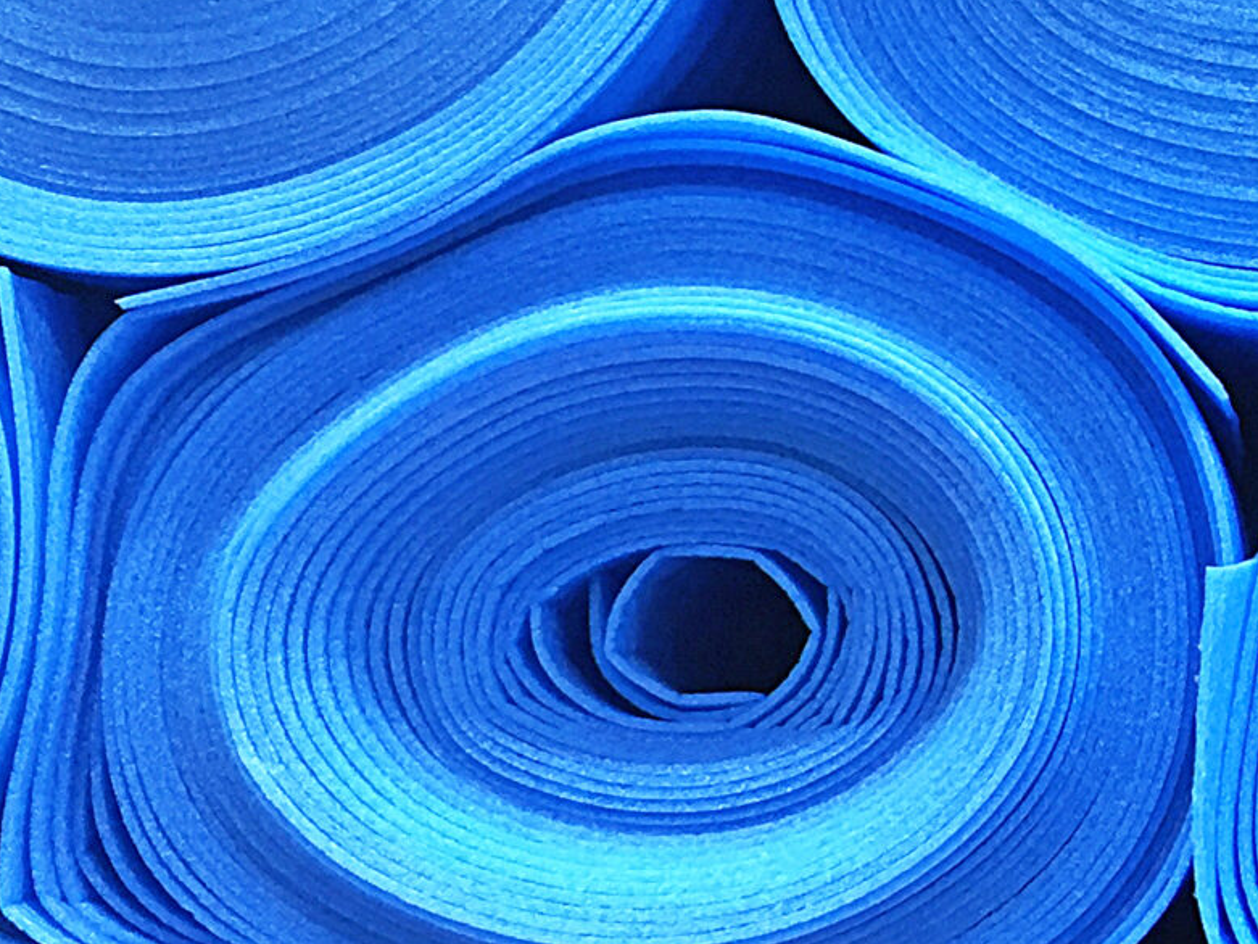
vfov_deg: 15.5
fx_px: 3453
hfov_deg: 19.6
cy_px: 290
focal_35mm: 95
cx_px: 1432
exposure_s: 1/33
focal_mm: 4.15
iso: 100
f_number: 2.2
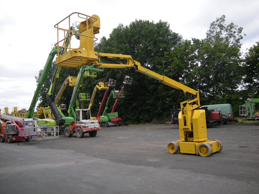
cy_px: 97
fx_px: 209
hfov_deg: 63.4
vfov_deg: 49.7
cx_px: 130
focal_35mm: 28
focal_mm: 4.7
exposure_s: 1/145
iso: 64
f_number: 5.6
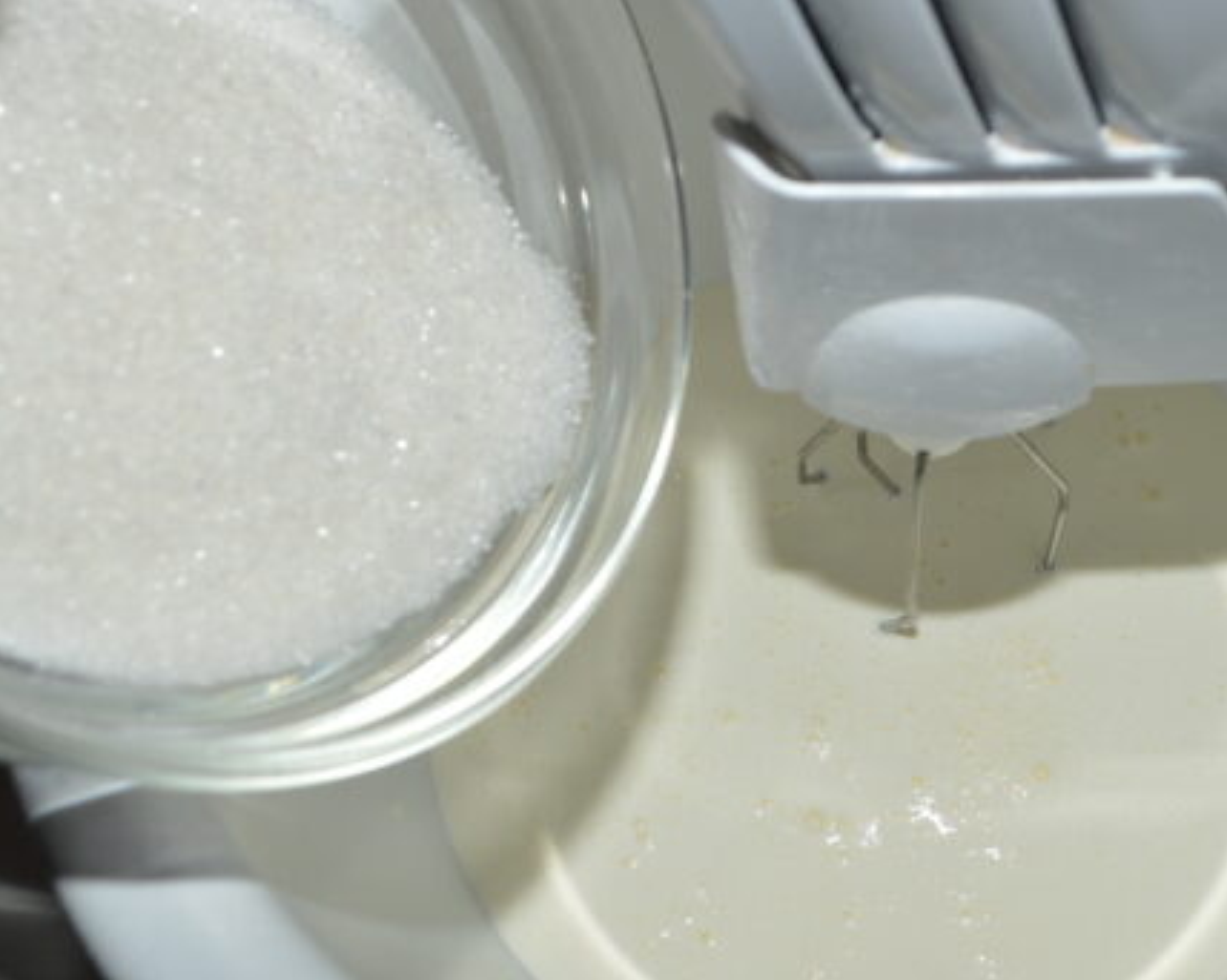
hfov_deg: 39.9
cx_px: 814
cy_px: 503
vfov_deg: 32.7
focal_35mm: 46
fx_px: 1670
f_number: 8
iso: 100
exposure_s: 1/60
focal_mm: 20
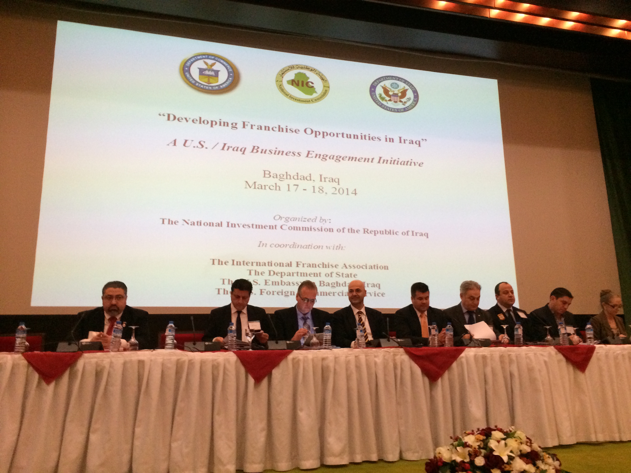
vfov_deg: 46.8
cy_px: 236
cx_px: 316
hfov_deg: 60.0
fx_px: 547
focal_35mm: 30
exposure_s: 1/24
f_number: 2.2
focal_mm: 4.12
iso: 320
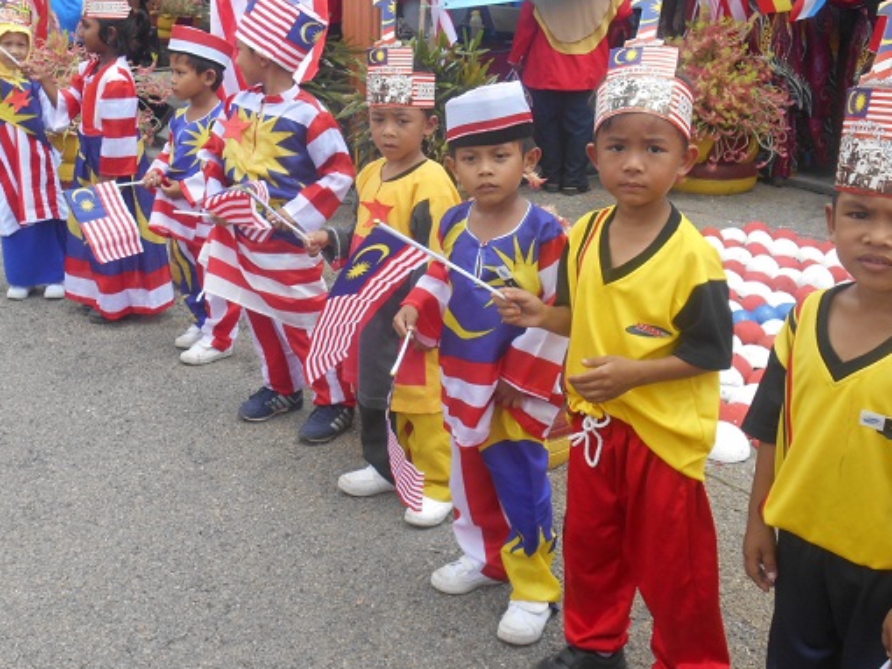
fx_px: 1134
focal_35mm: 44
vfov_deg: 32.8
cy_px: 268
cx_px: 363
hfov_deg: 42.8
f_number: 3.7
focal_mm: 6.3
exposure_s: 1/250
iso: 80
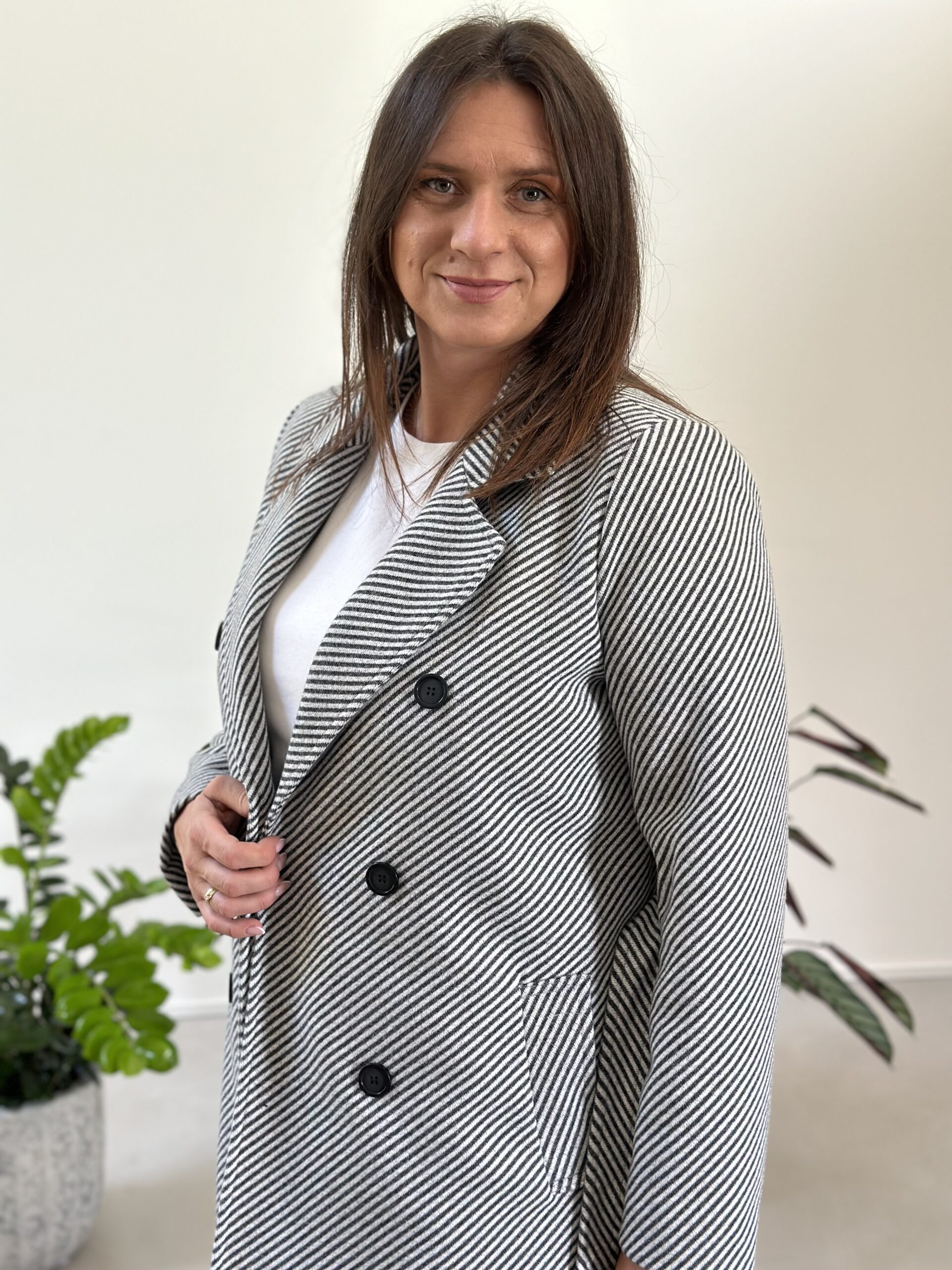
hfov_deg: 30.3
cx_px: 476
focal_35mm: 48
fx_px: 1760
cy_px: 635
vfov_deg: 39.7
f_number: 1.78
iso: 125
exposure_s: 1/73
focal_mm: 6.86
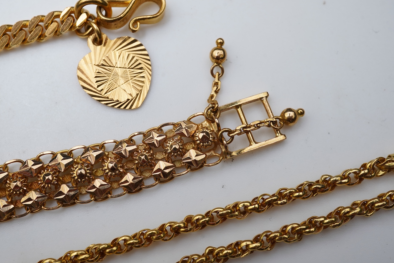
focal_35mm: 46
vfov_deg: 29.2
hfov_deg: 42.7
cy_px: 130
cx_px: 196
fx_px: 503
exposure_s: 1/125
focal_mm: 30
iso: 500
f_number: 20
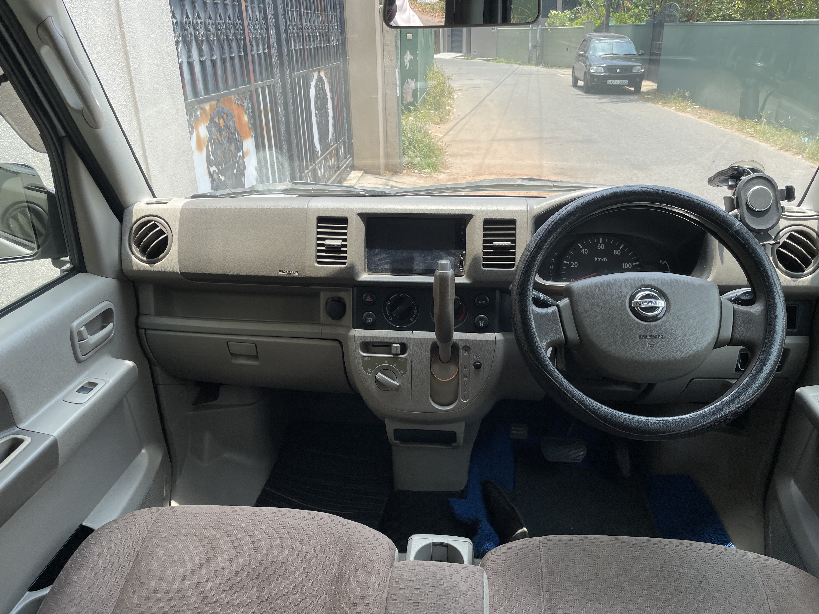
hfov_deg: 67.3
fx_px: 615
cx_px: 410
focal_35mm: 26
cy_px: 307
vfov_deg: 53.1
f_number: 1.6
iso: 32
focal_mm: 4.2
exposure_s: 1/509
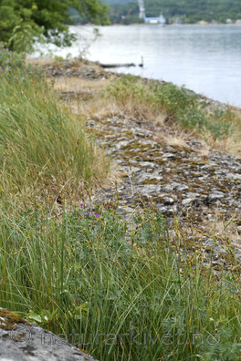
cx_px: 121
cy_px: 181
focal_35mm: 91
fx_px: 914
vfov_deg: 22.4
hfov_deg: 15.0
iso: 200
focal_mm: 60
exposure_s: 1/250
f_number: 7.1
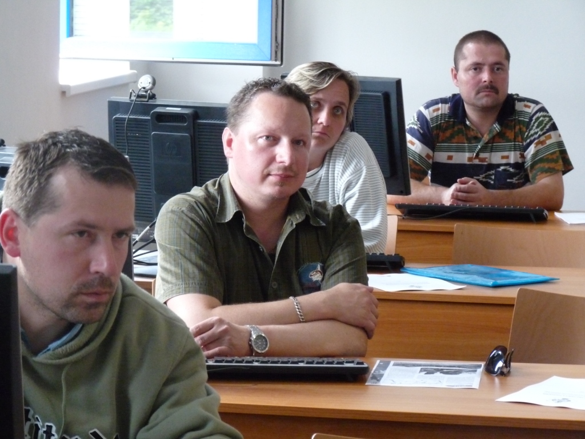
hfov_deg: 13.5
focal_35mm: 146
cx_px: 292
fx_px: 2467
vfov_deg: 10.2
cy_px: 220
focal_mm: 26
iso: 800
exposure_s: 1/60
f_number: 3.7
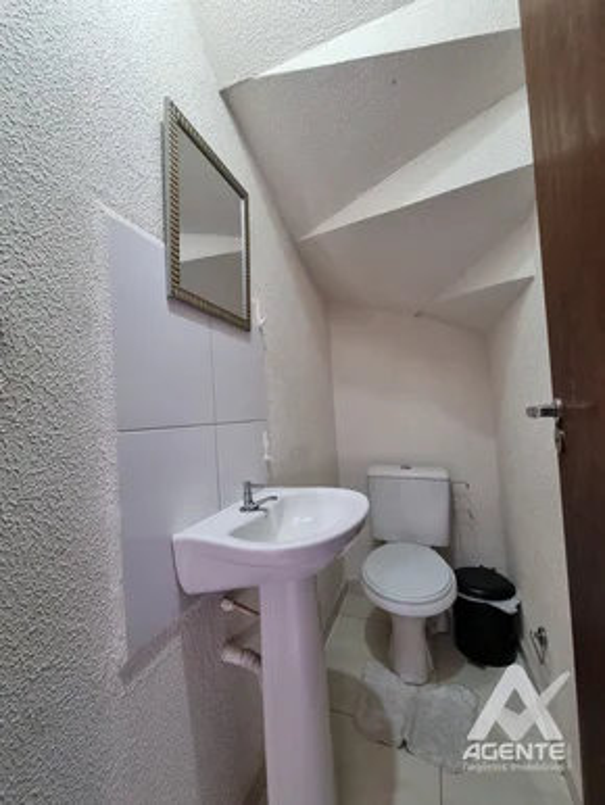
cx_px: 302
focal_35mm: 13
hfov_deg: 90.0
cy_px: 402
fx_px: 303
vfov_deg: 106.1
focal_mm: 2.2
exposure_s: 1/60
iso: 250
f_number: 2.2
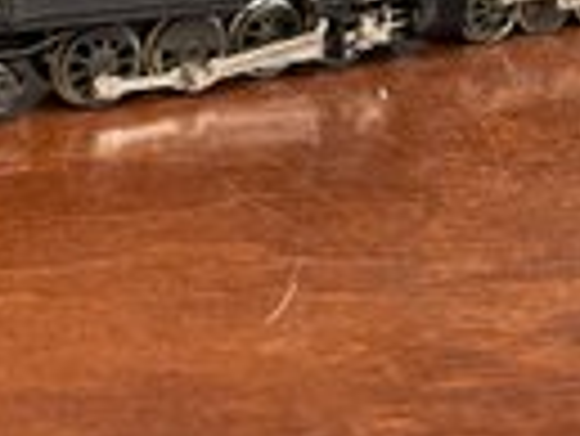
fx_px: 1157
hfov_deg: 27.8
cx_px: 425
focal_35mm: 69
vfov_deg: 20.4
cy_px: -43
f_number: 1.6
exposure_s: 1/40
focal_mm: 4.2
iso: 500
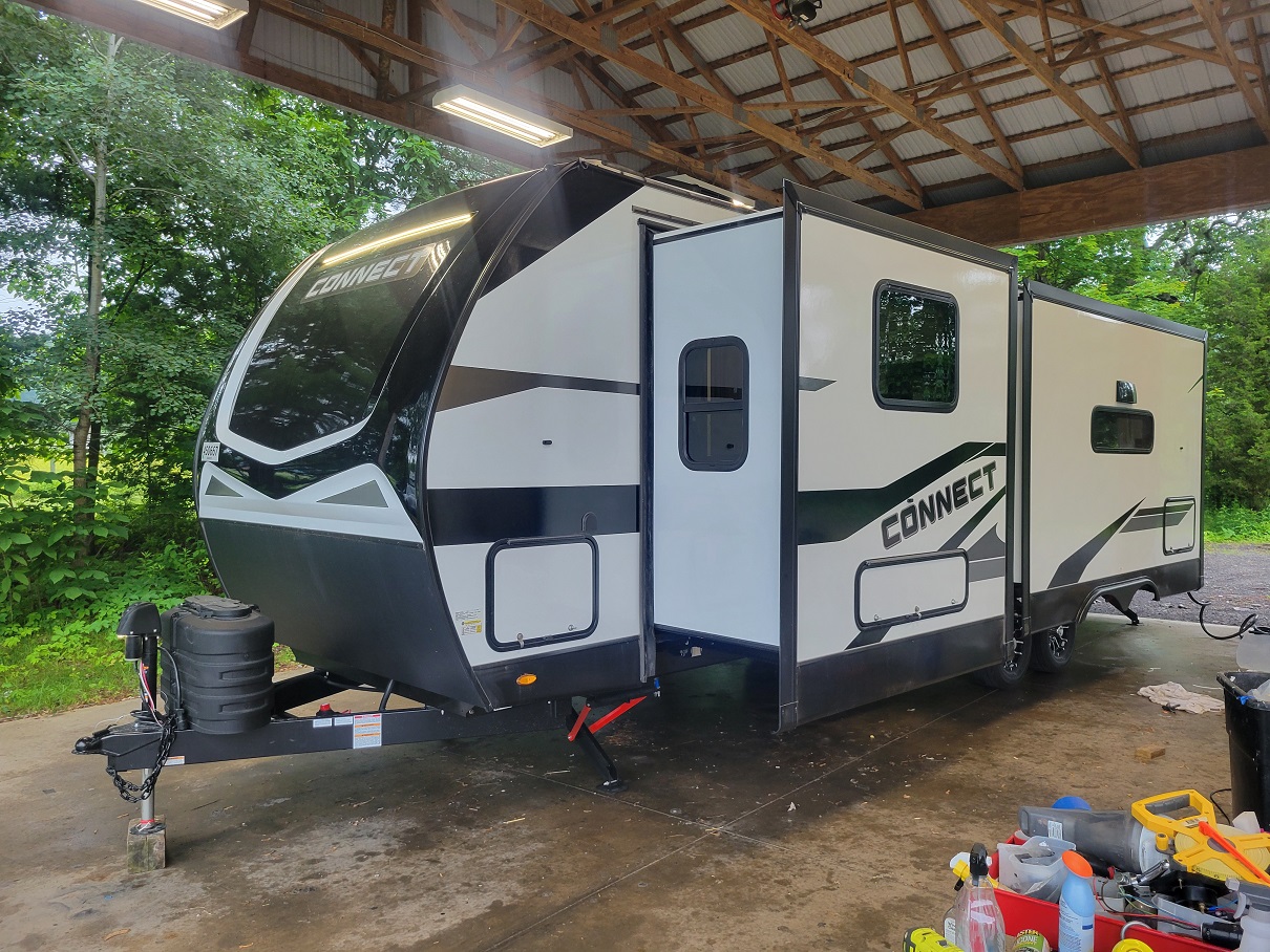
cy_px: 476
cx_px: 635
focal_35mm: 26
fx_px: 954
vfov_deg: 53.1
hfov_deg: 67.3
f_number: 1.8
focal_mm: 5.4
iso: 125
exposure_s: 1/120
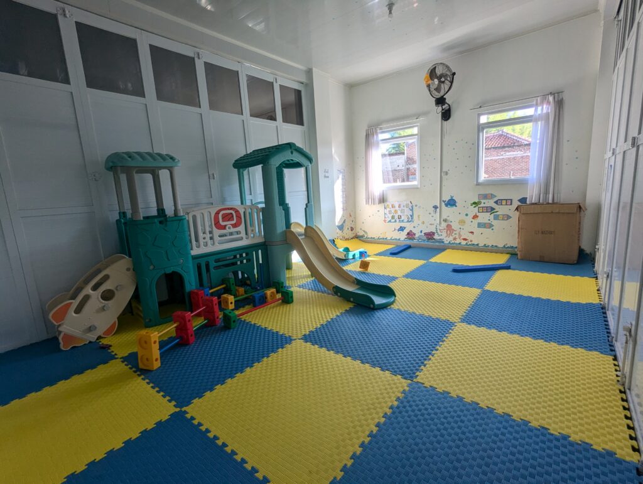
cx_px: 322
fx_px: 298
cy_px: 242
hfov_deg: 94.4
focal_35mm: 16
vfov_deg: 78.2
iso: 85
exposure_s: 1/81.6
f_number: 2.2
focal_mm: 2.35
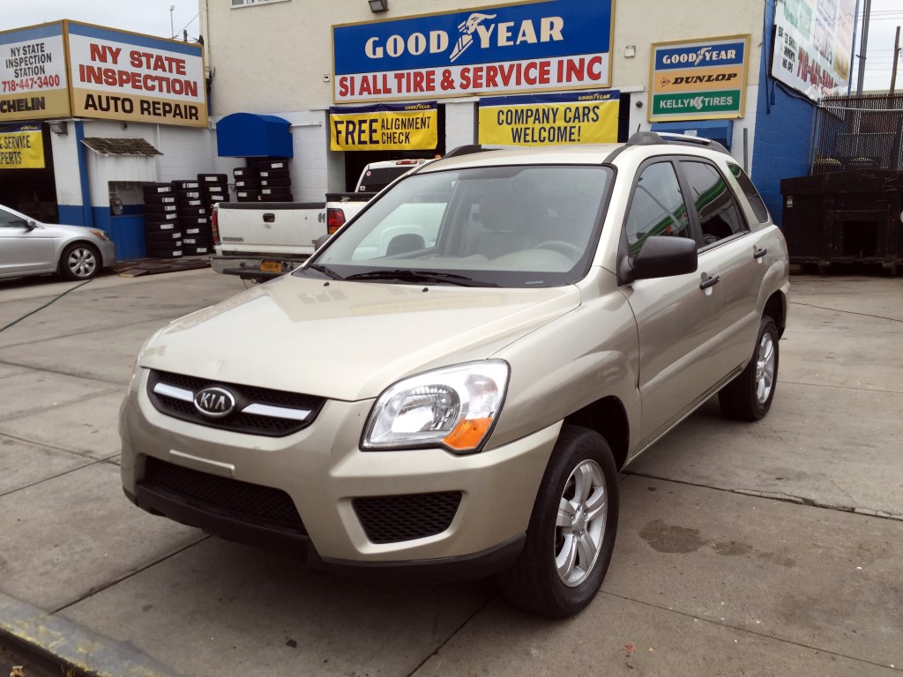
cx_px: 452
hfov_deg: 61.7
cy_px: 338
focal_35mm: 29
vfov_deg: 48.2
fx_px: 756
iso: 32
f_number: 2.2
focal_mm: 4.15
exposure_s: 1/120
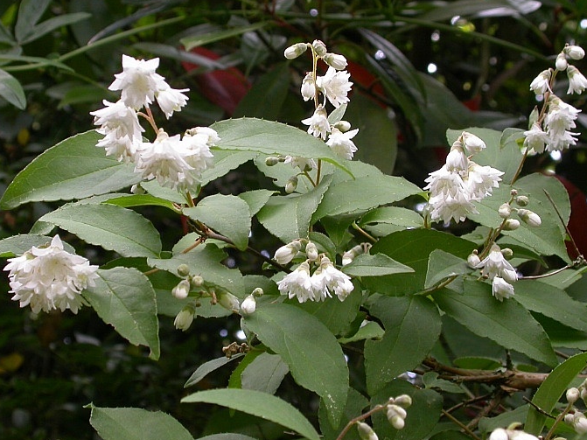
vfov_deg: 15.9
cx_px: 249
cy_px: 225
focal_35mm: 93
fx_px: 1577
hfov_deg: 21.1
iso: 100
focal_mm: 16.2
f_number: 5
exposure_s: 1/61.9
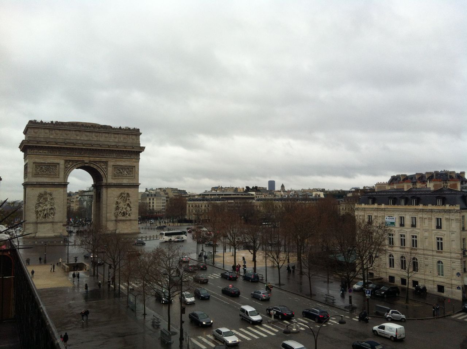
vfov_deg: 40.6
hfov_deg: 52.7
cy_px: 174
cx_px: 234
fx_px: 471
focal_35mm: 35
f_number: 2.8
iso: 80
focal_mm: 3.85
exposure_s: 1/162
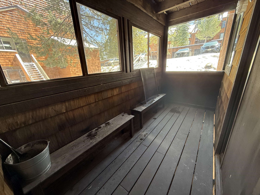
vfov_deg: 85.7
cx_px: 130
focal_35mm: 14
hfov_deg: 102.1
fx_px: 105
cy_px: 98
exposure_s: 1/99
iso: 160
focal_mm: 2.22
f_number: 2.2
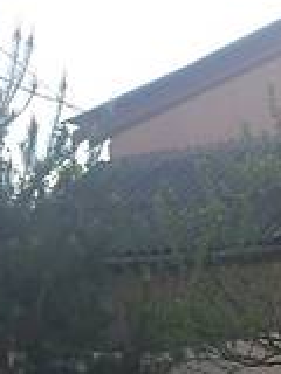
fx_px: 1180
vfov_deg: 15.9
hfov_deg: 13.6
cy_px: 629
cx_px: 190
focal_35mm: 109
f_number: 2.2
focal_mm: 4.2
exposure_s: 1/892
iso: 32
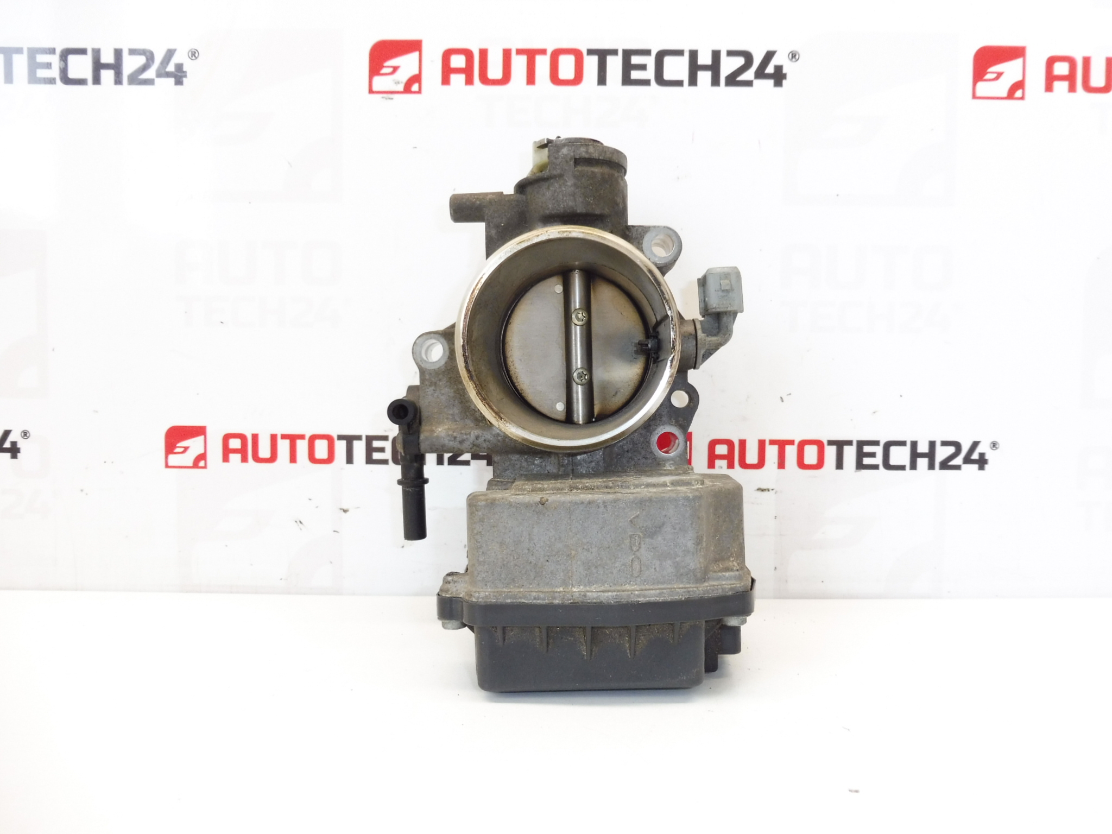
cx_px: 556
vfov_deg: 56.8
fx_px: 771
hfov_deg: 71.6
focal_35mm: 24
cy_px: 417
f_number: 3.5
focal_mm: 4.3
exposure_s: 1/60
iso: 200
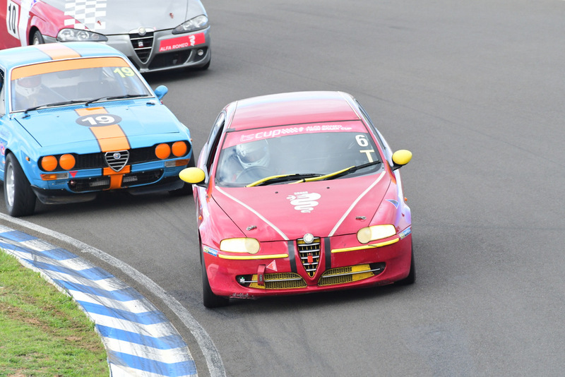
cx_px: 282
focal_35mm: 615
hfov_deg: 3.4
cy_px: 188
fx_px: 9655
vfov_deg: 2.2
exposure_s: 1/640
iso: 1000
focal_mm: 410
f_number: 7.1
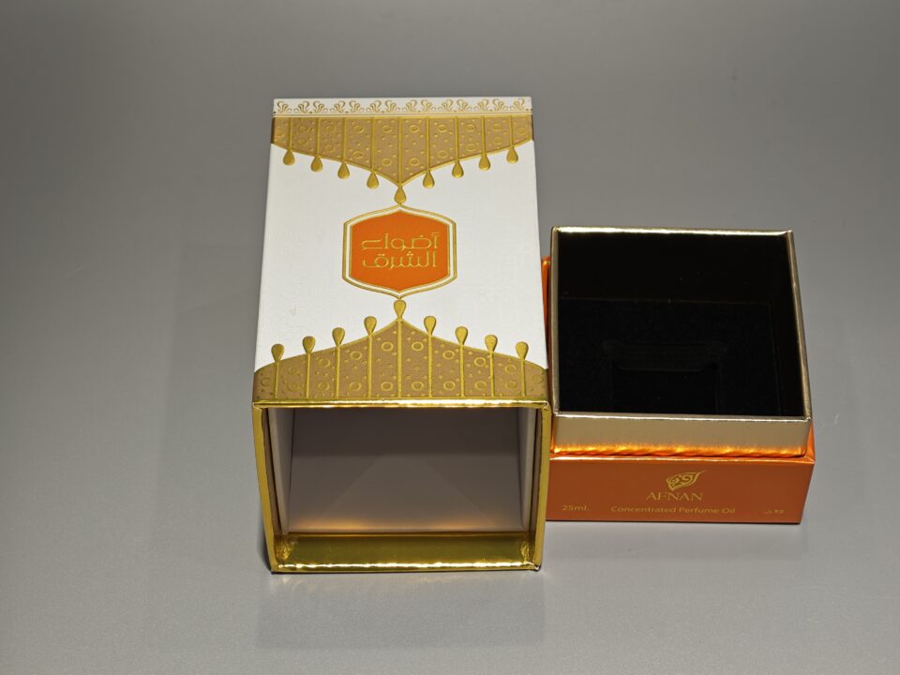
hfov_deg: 26.0
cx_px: 450
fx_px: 1950
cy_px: 338
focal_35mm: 75
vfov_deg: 19.6
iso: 80
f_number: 2
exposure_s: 1/100
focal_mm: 10.1
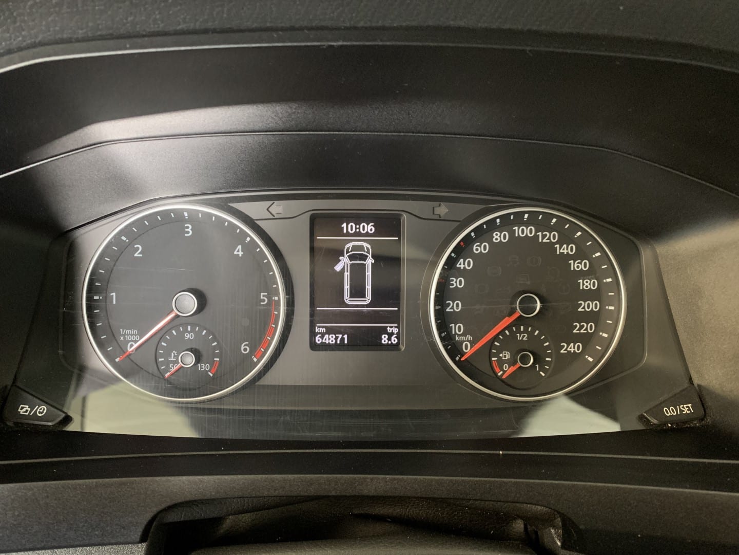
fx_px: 555
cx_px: 370
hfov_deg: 67.3
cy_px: 278
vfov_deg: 53.1
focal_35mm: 26
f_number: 1.8
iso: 200
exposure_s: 1/50
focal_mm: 4.25
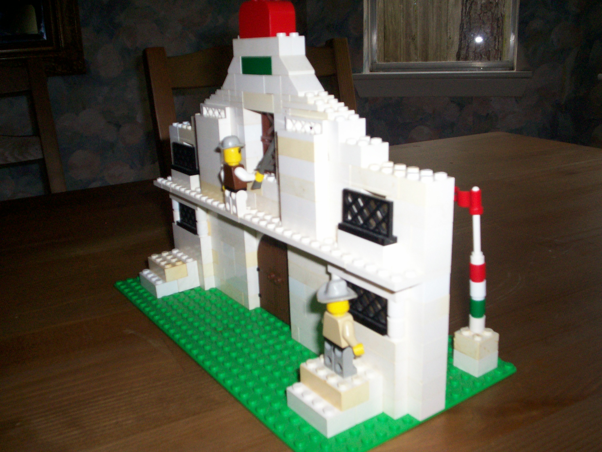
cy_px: 226
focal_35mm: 36
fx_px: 626
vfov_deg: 39.7
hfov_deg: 51.4
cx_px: 301
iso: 140
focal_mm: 5.9
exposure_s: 1/64
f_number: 4.5
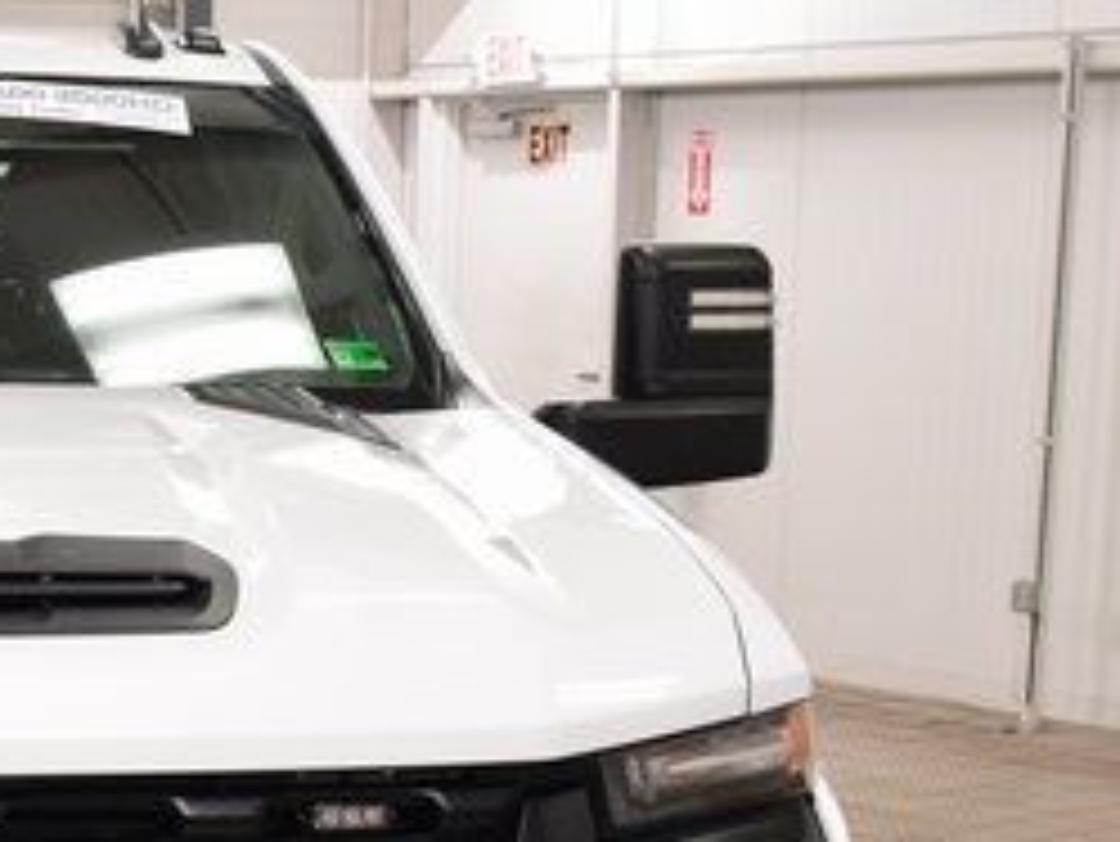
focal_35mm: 89
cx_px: -171
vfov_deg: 16.2
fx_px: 2881
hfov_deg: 20.7
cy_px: 889
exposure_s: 1/60
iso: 1000
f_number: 8
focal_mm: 24
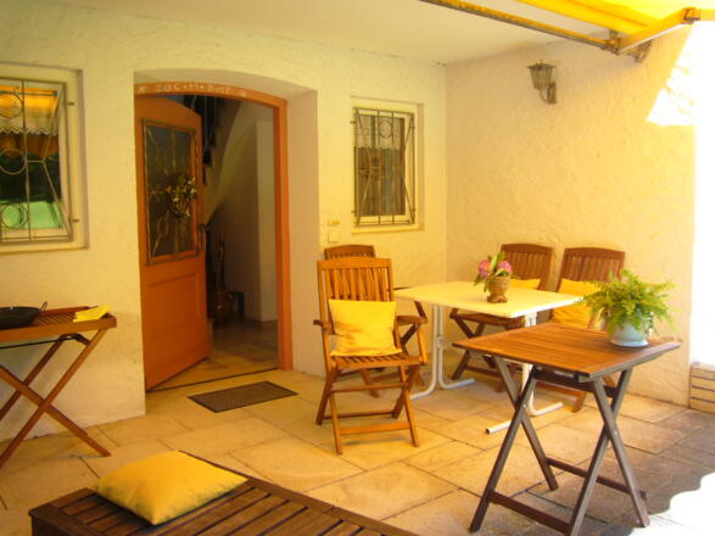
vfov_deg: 45.4
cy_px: 268
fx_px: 640
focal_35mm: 31
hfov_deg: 58.4
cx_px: 358
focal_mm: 4.6
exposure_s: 1/80
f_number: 2.8
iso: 80
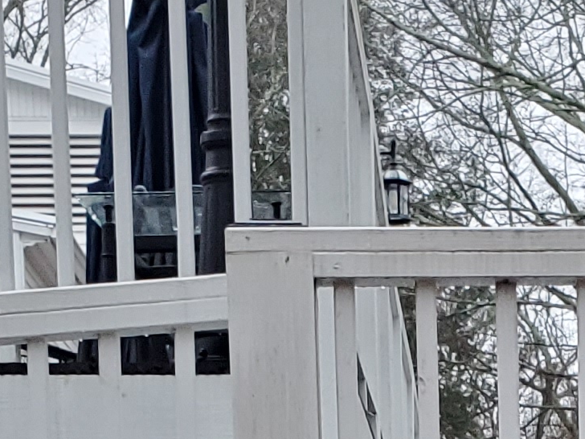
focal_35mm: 144
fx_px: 2434
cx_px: 587
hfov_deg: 13.5
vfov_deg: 8.9
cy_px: 1189
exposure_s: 1/60
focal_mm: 4.3
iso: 250
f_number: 2.4
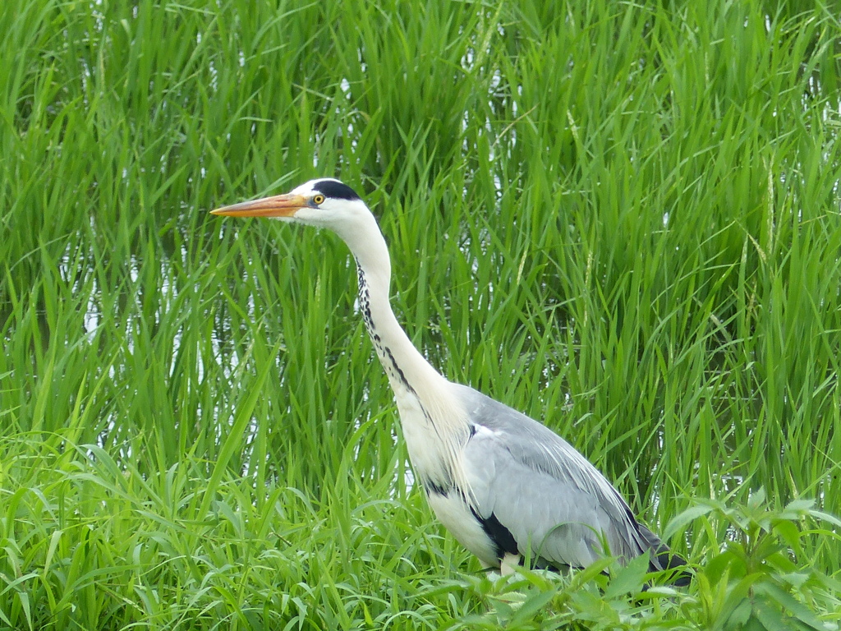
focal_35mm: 1095
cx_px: 420
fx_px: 26603
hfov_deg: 1.8
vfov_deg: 1.4
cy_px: 316
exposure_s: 1/400
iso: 100
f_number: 4
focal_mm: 108
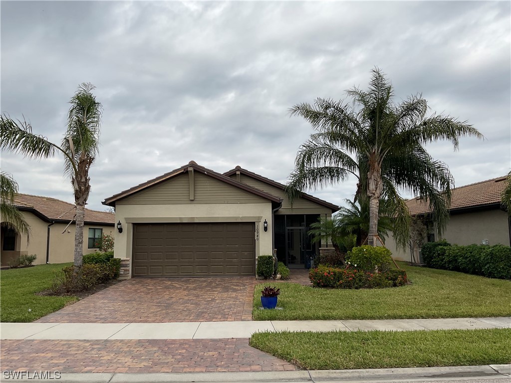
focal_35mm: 29
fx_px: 428
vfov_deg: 48.2
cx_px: 256
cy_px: 192
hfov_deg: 61.7
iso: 16
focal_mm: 3
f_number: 1.8
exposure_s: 1/1730
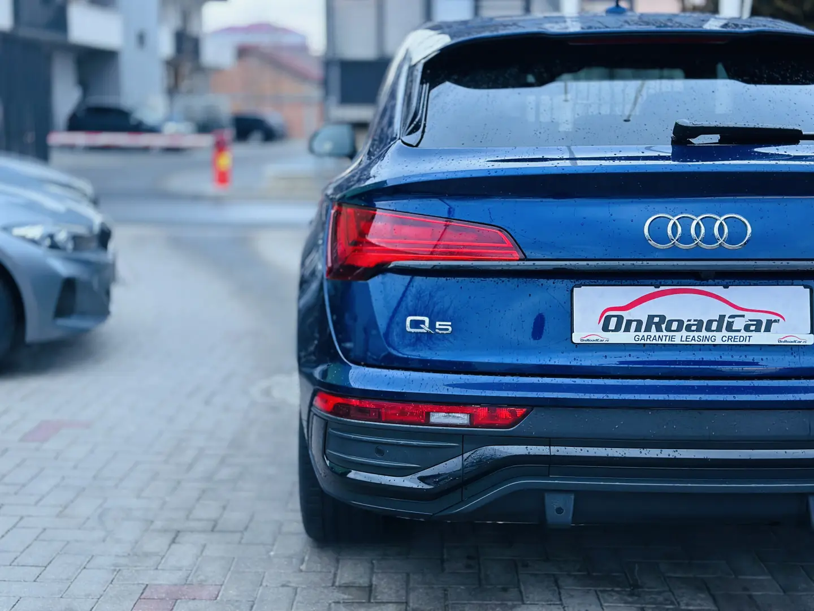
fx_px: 1129
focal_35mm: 48
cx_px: 407
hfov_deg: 39.7
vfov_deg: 30.3
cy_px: 306
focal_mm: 6.86
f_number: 1.78
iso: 320
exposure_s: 1/60
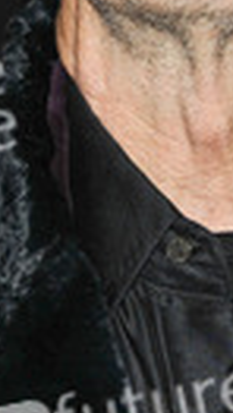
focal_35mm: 383
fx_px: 4193
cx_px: 200
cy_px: -25
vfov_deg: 5.6
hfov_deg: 3.2
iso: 320
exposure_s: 1/160
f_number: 4.5
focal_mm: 80
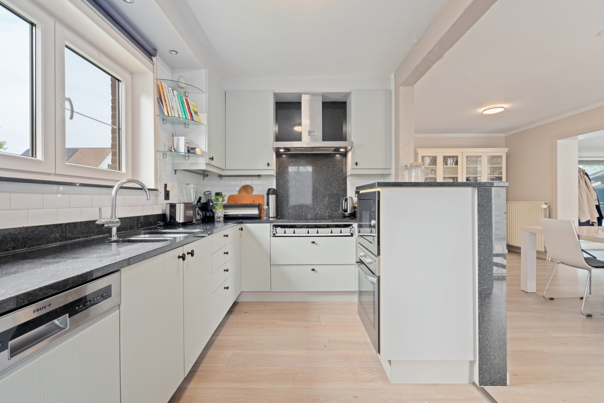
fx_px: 269
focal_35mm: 16
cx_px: 302
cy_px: 202
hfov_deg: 96.7
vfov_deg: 73.8
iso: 250
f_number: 11
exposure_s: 2
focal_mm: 16
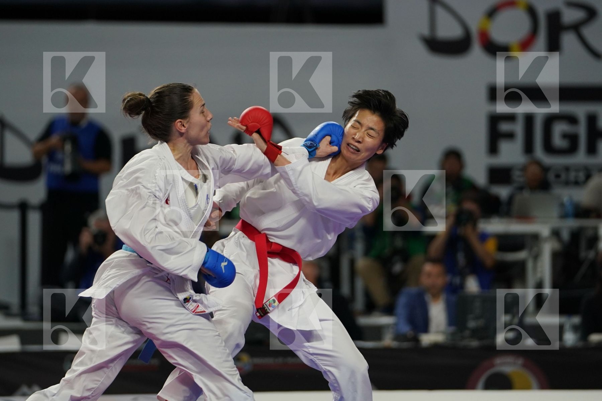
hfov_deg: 7.9
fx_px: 4364
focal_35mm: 261
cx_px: 301
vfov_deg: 5.3
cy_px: 200
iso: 1250
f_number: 2.8
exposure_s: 1/1000
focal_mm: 174
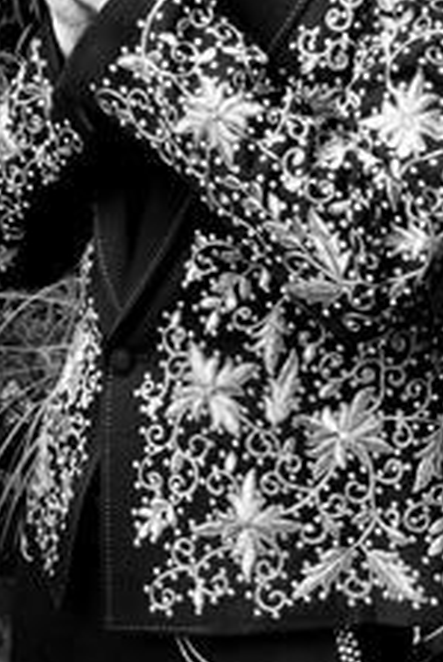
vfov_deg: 17.6
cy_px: 228
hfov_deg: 11.8
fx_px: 2134
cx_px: 77
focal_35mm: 116
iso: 1250
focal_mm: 40
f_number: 9
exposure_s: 1/250
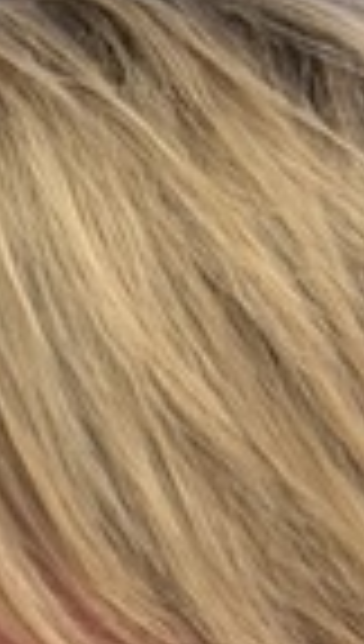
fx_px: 6384
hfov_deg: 3.2
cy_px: 1446
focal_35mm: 374
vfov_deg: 5.6
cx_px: -548
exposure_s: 1/60
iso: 250
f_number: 1.78
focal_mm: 6.76
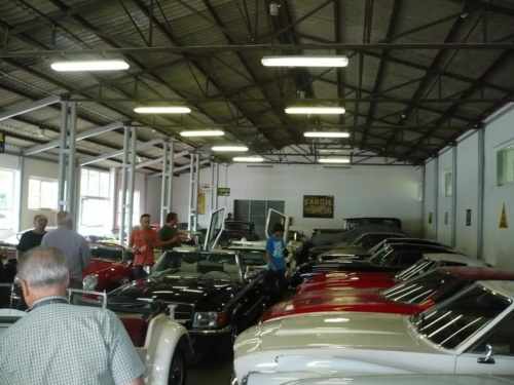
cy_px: 192
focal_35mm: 35
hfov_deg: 52.6
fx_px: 520
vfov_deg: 40.7
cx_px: 257
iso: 250
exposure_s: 1/30
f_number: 2.8
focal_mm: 5.8
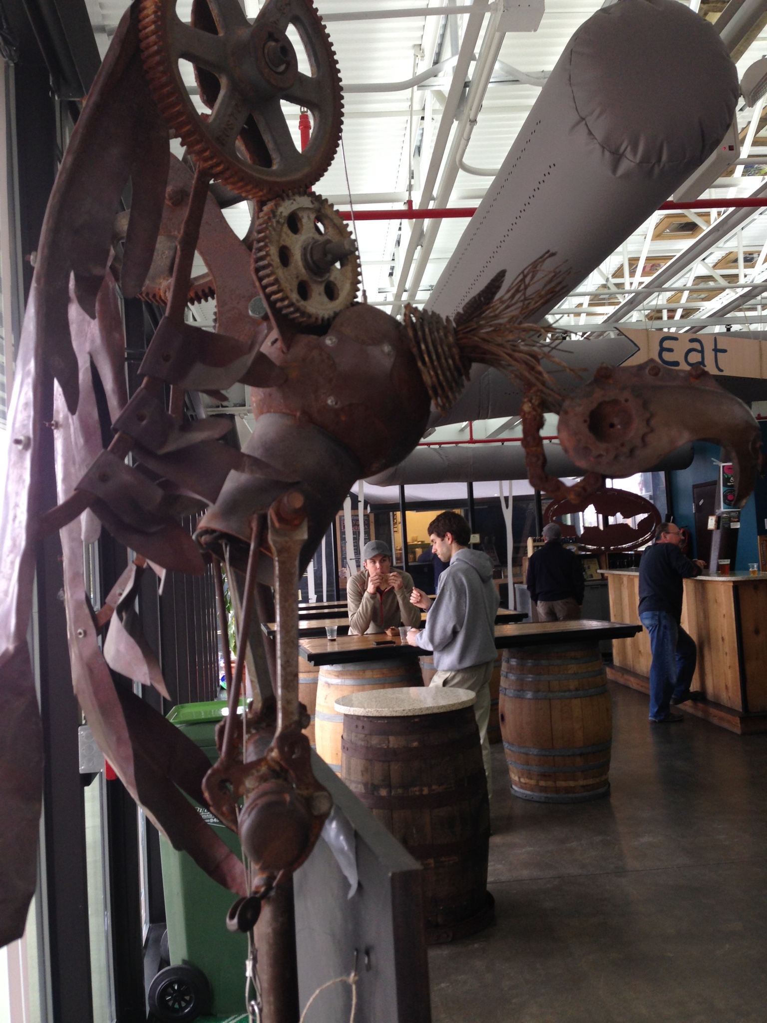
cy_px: 512
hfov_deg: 42.9
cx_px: 384
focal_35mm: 33
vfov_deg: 55.4
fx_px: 975
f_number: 2.4
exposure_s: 1/40
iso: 50
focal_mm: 4.12
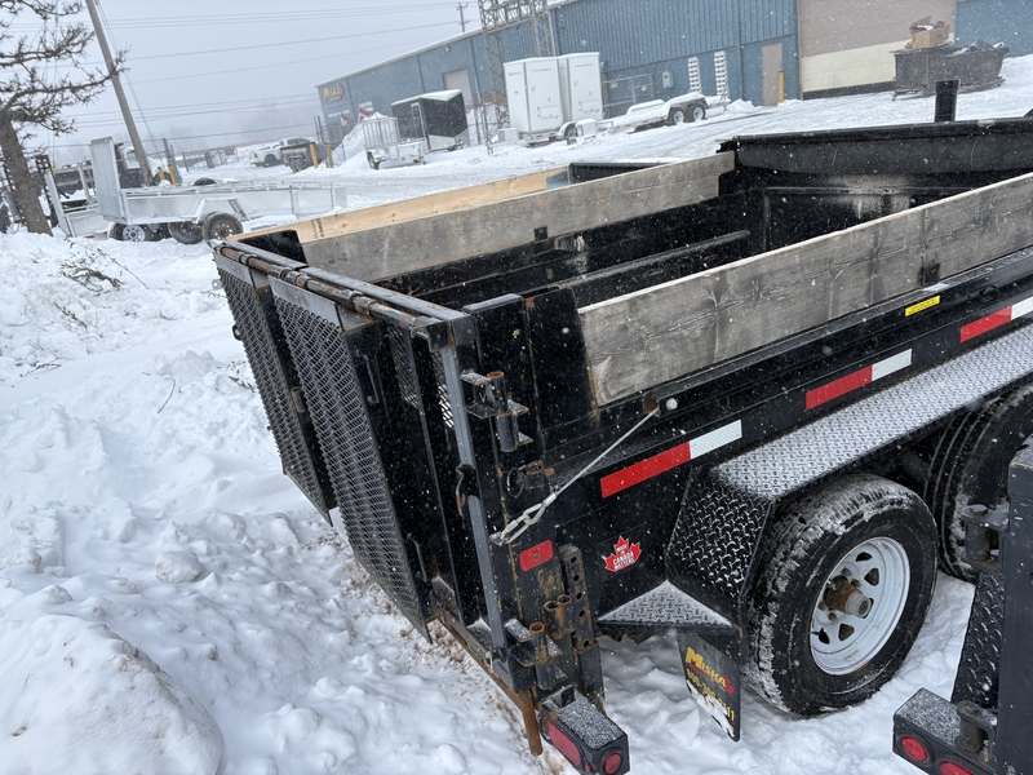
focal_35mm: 26
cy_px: 388
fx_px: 776
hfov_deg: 67.3
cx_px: 516
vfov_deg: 53.1
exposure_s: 1/1311
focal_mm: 5.96
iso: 50
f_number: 1.6
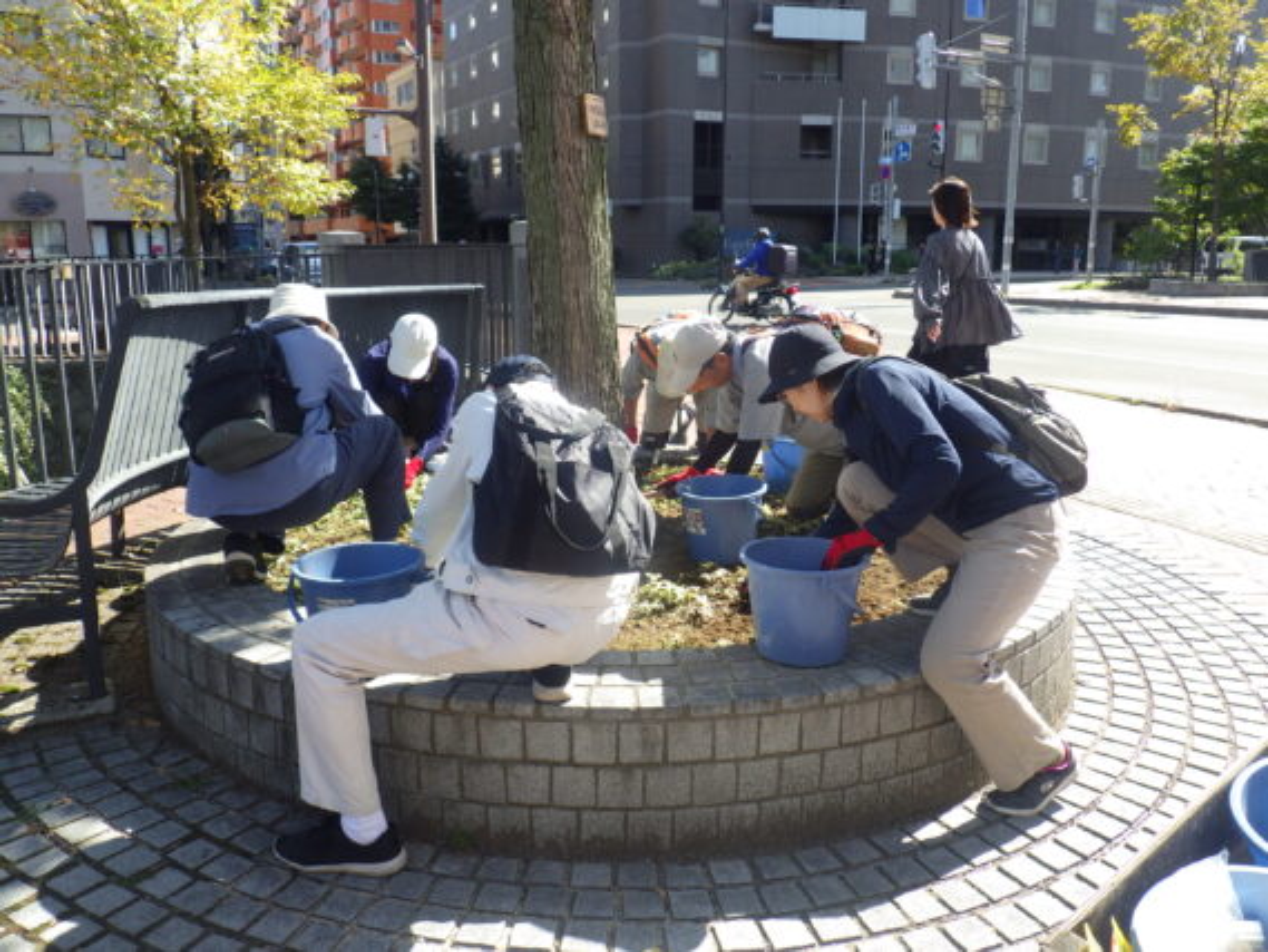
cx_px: 634
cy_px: 476
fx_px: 1026
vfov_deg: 49.8
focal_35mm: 28
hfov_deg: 63.4
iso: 125
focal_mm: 5
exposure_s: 1/250
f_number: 4.2
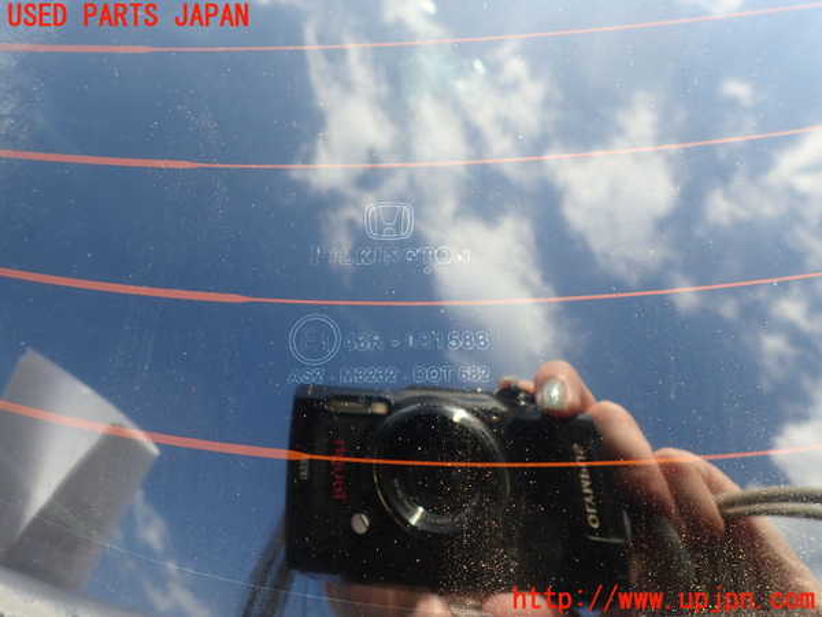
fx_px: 594
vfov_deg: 54.9
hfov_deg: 69.4
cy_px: 308
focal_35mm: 25
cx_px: 411
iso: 100
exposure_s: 1/80
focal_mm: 4.5
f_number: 2.8
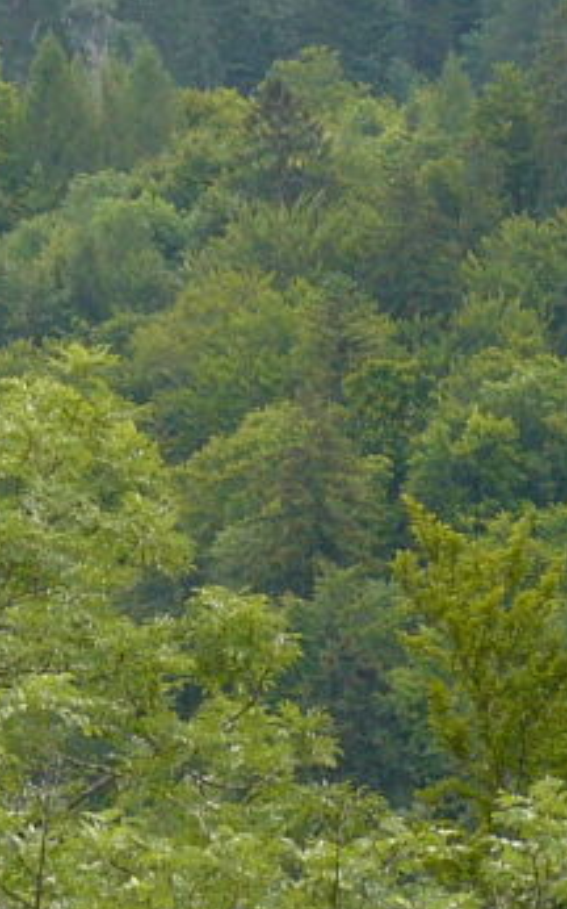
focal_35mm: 573
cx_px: -328
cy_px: -349
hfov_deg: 2.3
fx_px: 14179
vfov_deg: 3.7
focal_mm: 21.6
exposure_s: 1/80
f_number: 5.6
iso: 100
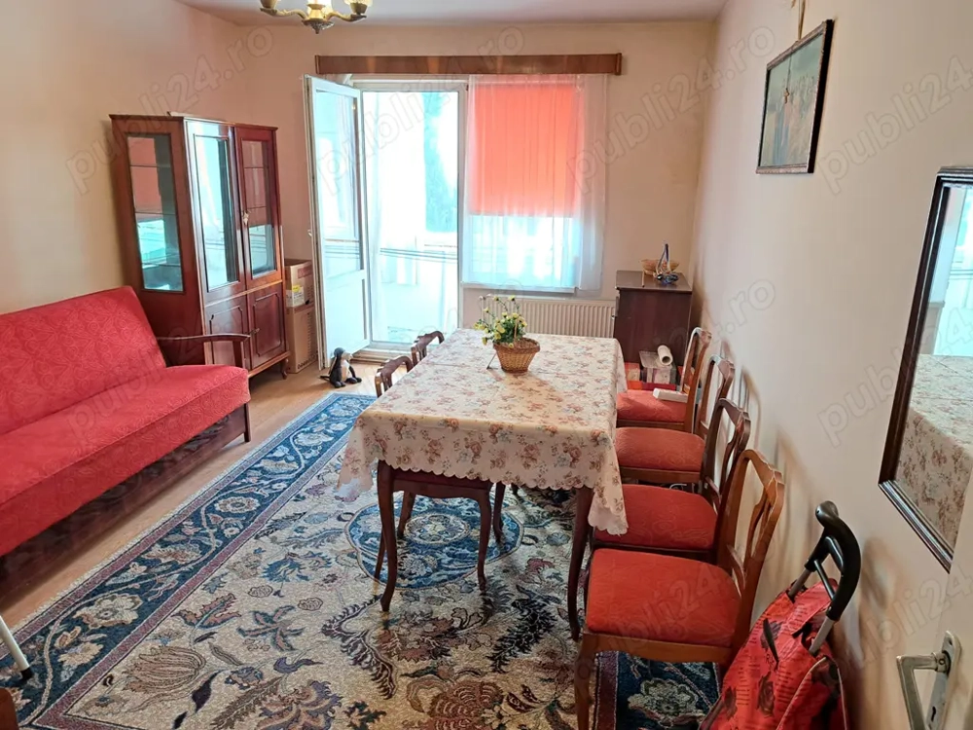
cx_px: 486
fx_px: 675
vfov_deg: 56.8
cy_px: 365
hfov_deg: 71.6
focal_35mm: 24
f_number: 1.8
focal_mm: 5.23
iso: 200
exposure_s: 1/50
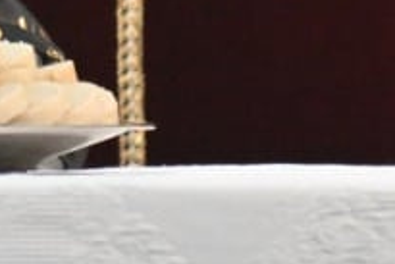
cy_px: -366
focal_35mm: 898
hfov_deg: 2.3
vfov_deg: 1.5
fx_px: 9860
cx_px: -528
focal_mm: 120
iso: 1250
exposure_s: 1/250
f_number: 4
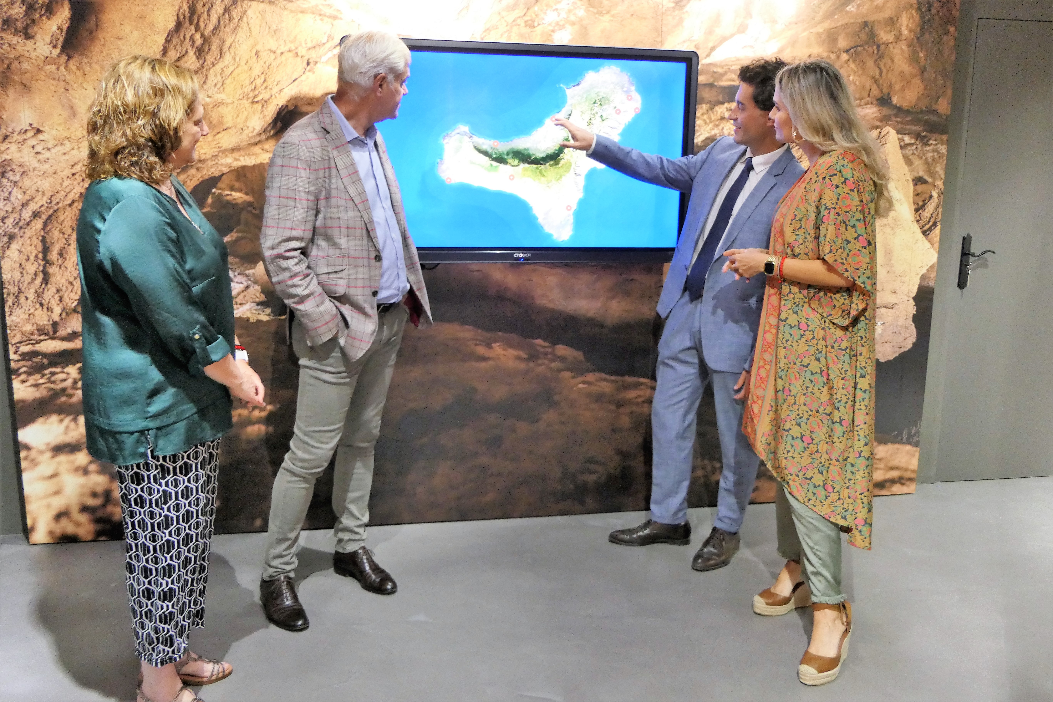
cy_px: 351
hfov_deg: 60.3
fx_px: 907
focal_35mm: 31
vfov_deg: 42.3
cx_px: 526
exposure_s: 1/80
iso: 1250
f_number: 3.1
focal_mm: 11.3
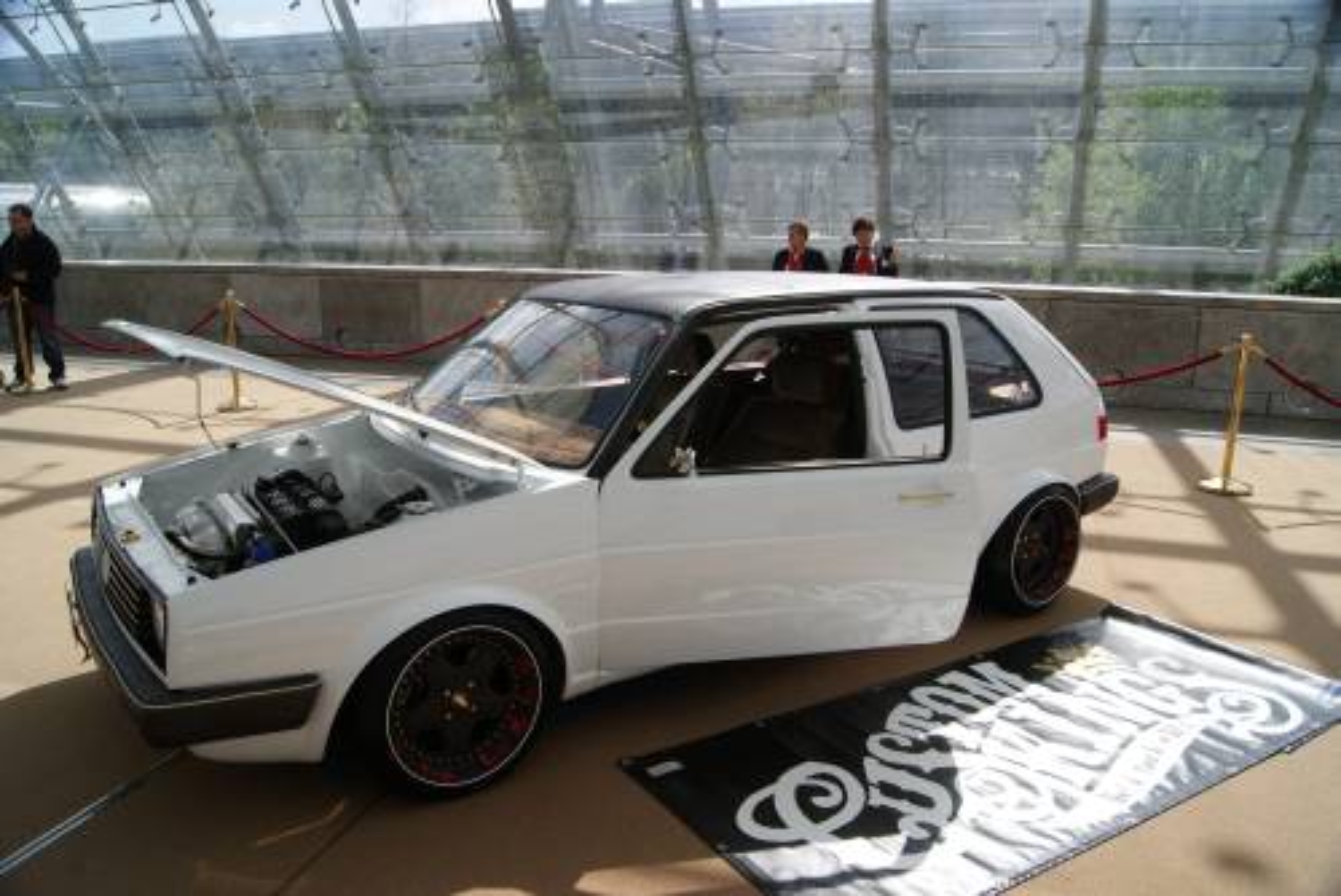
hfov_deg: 67.4
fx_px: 1006
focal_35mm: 27
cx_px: 670
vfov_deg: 48.0
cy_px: 448
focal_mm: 18
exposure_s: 1/125
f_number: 10
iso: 100
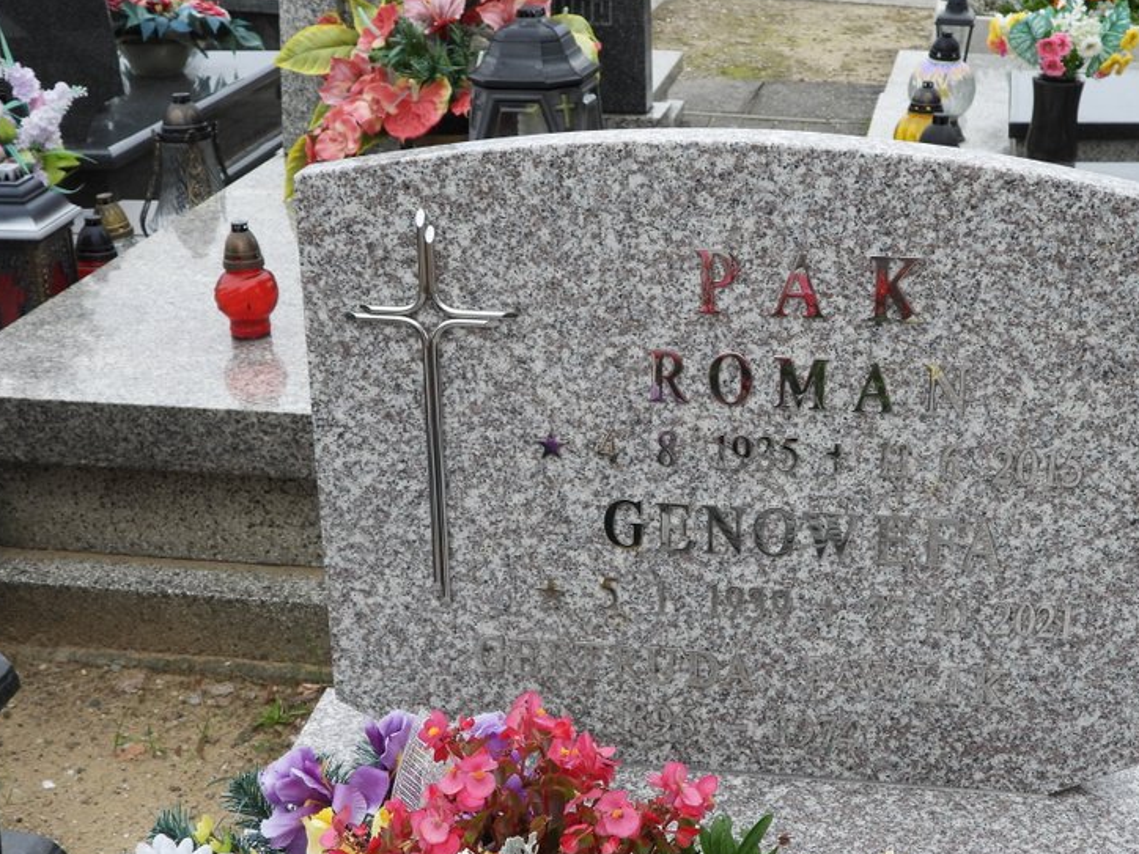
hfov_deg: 33.2
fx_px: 1908
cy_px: 495
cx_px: 658
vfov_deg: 25.2
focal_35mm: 58
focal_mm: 7.4
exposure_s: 1/320
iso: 100
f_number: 3.2
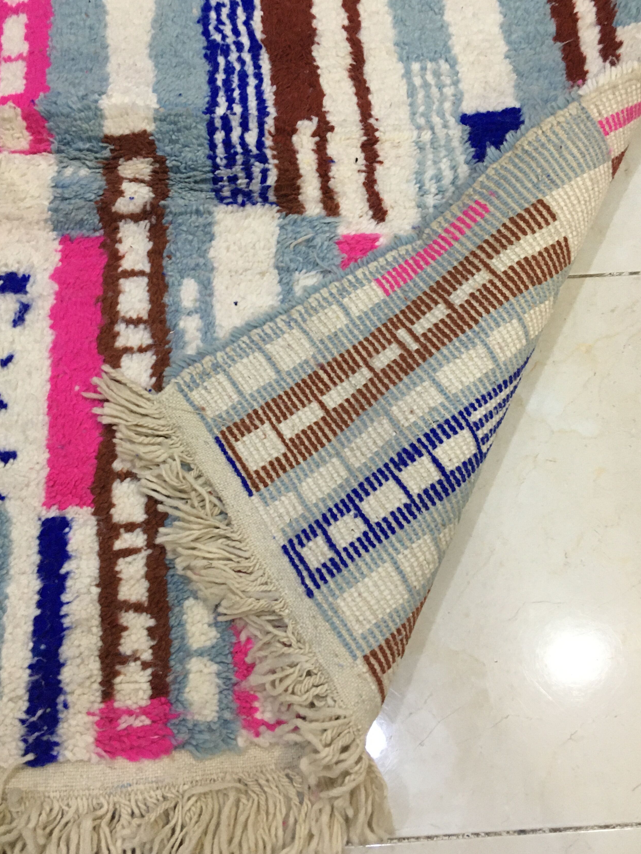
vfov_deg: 52.5
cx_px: 323
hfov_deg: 40.7
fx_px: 864
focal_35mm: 35
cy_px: 379
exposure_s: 1/33
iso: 160
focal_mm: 4.15
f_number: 2.2
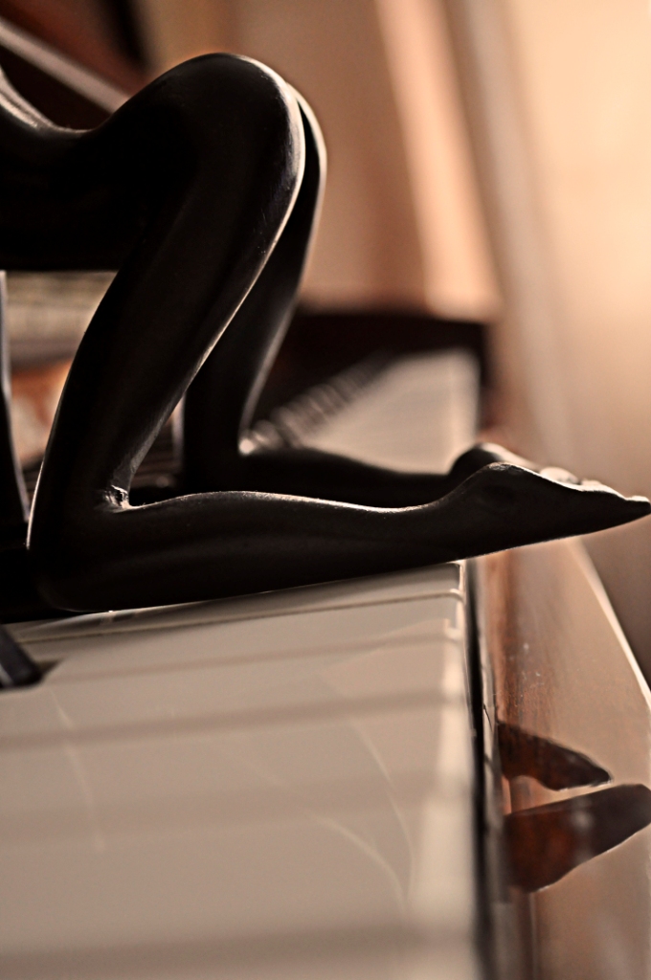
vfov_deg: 41.2
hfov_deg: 28.0
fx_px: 1305
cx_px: 326
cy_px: 490
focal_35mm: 48
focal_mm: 32
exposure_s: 1/60
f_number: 4.8
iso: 1250
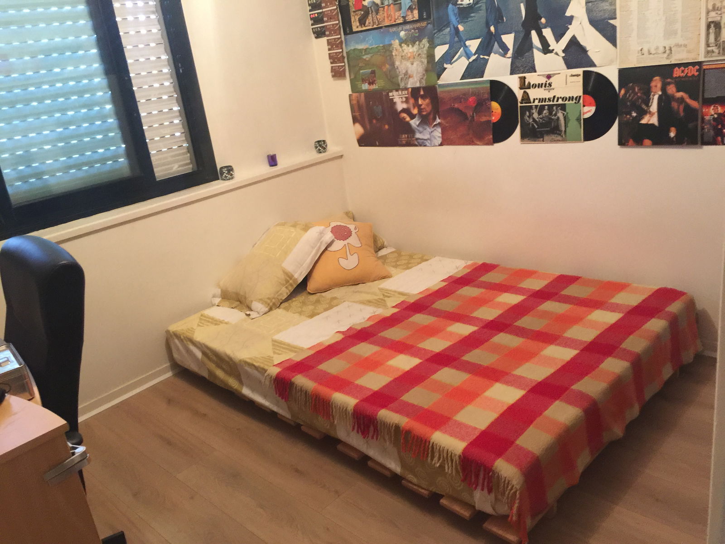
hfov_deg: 61.7
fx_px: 607
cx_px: 362
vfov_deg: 48.2
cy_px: 272
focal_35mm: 29
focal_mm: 4.15
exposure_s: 1/10
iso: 100
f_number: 2.2
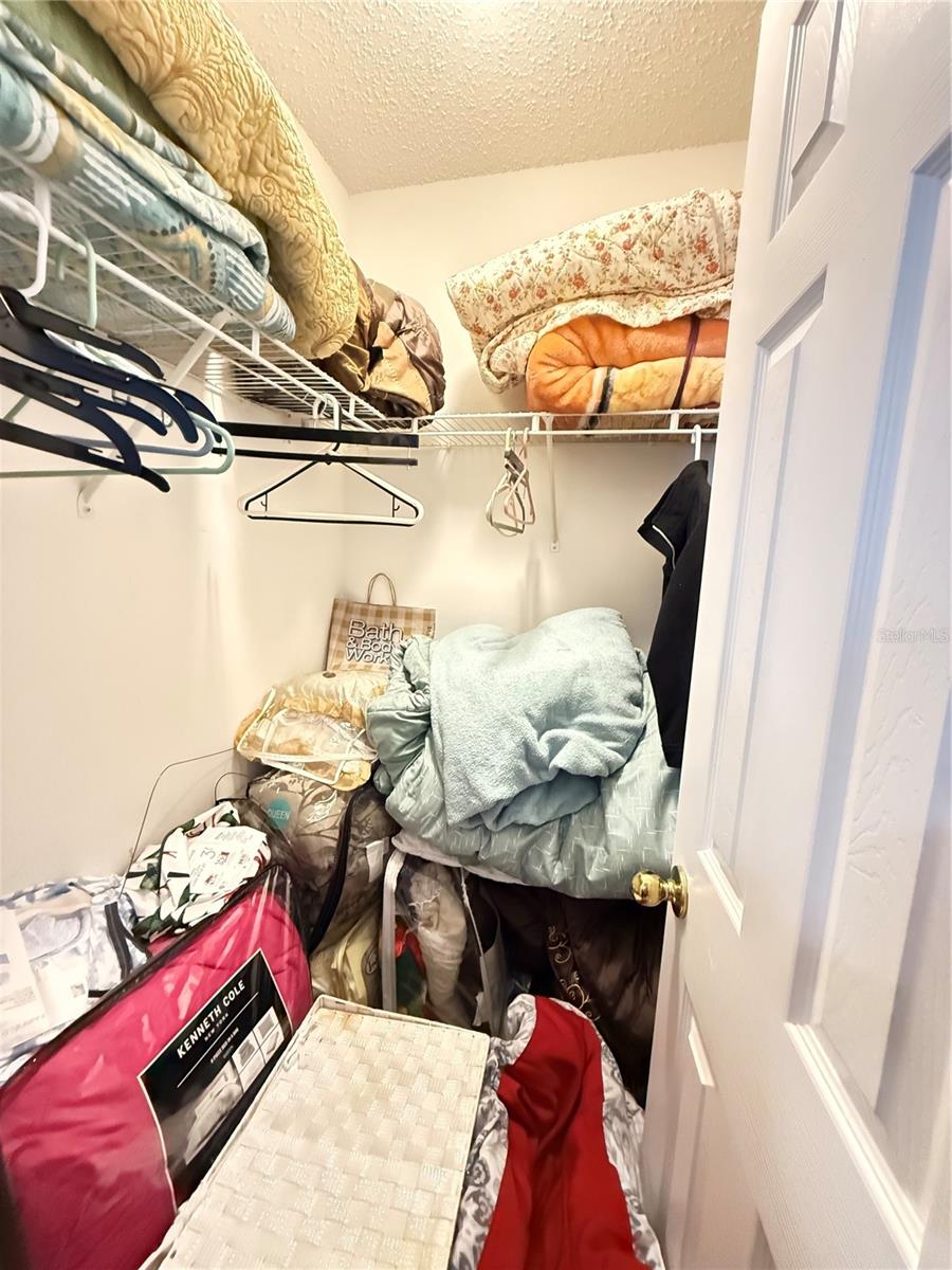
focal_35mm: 14
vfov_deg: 102.1
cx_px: 476
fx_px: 513
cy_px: 635
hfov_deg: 85.7
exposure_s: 1/30
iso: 1600
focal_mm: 2.22
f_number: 2.2
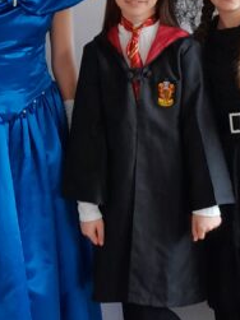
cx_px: 26
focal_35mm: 106
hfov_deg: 13.8
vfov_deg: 18.2
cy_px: 27
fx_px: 981
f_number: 1.8
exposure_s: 1/50
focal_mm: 4
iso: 125
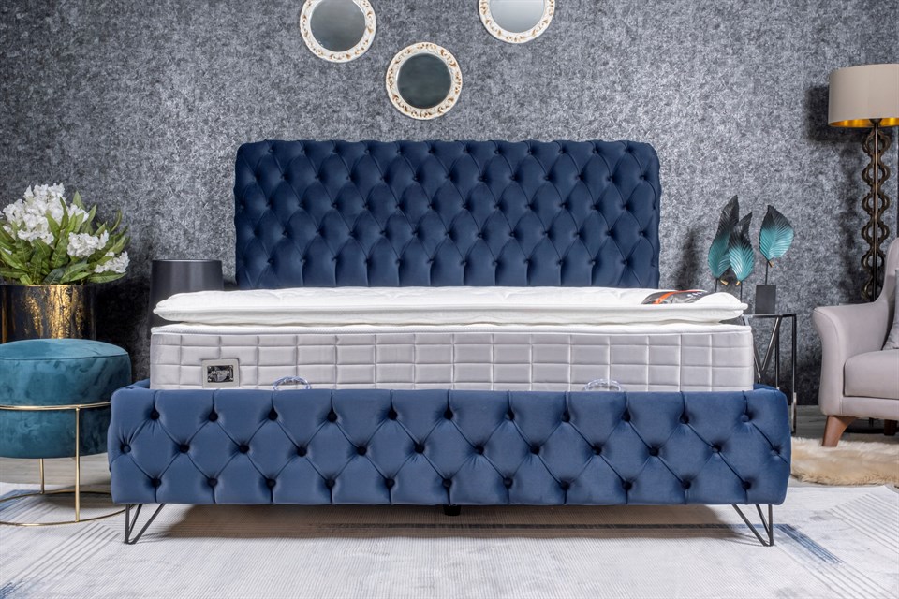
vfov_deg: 35.9
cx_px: 450
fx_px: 924
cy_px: 300
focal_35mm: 37
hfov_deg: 51.9
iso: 400
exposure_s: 1/60
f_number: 16
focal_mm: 24.9
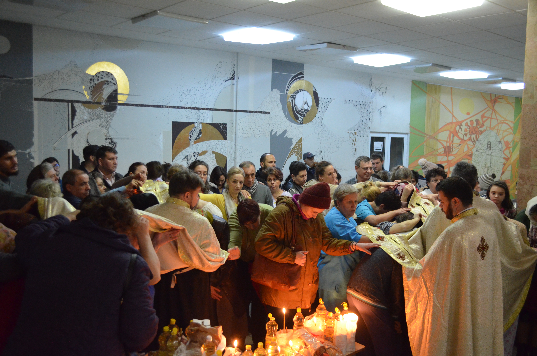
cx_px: 268
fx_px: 491
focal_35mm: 33
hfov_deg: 57.3
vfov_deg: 39.8
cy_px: 178
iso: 3200
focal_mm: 22
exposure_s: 1/30
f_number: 3.8
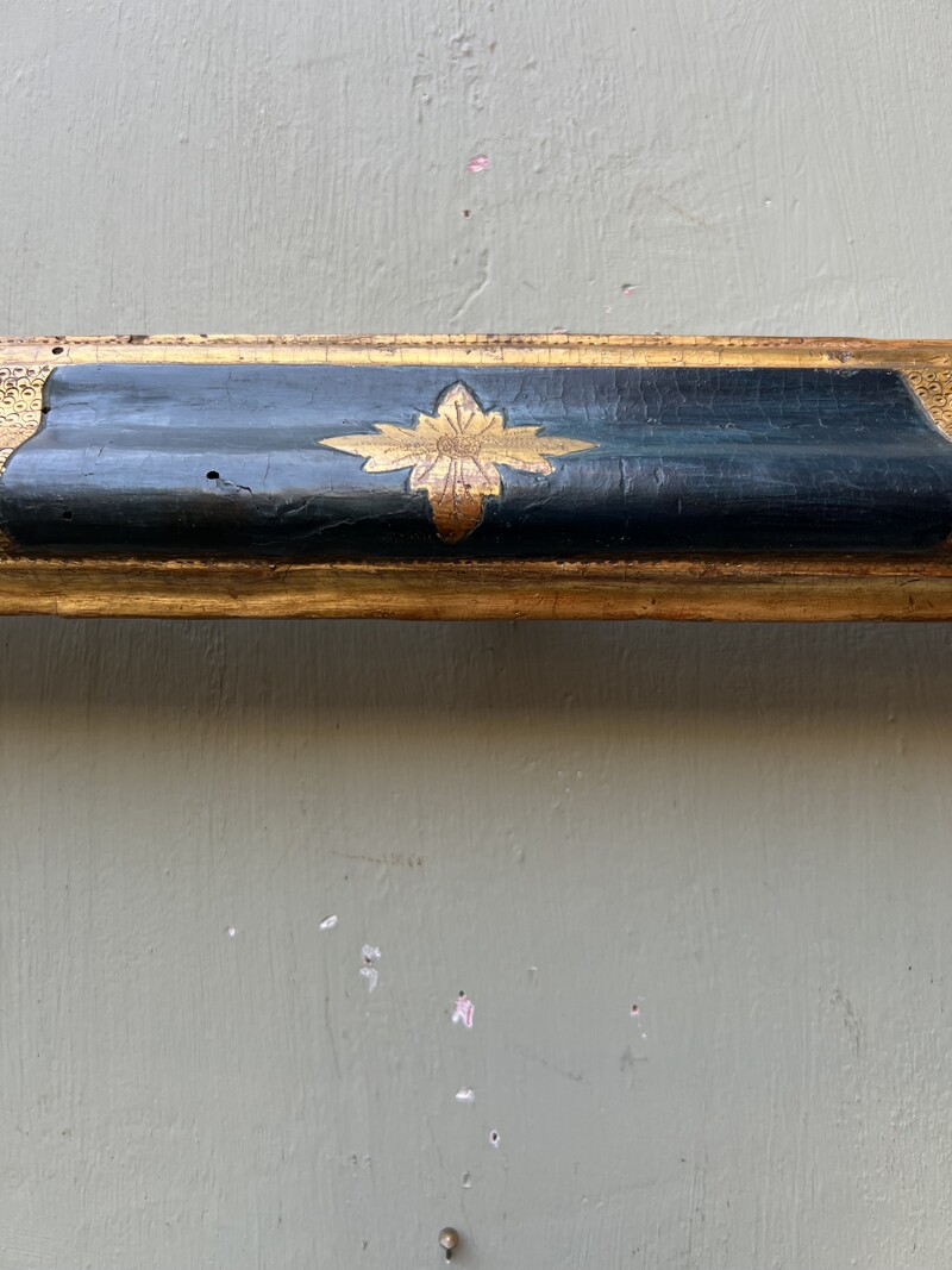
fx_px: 954
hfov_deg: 53.1
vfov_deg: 67.3
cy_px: 635
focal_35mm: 26
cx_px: 476
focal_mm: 5.7
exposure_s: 1/100
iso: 80
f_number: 1.5
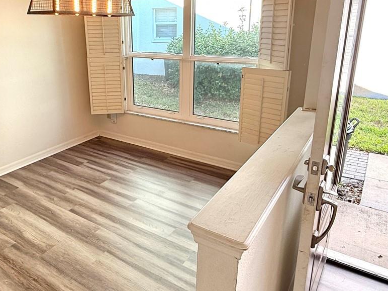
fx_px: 325
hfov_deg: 60.8
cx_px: 145
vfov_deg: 47.9
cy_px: 114
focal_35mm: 29
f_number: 2.2
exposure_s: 1/120
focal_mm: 2.22
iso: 64
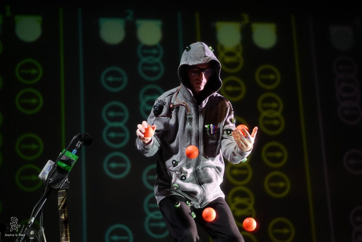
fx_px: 905
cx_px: 181
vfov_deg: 15.2
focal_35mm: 90
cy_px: 121
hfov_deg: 22.6
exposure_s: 1/800
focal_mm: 90
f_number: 2.8
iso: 3200
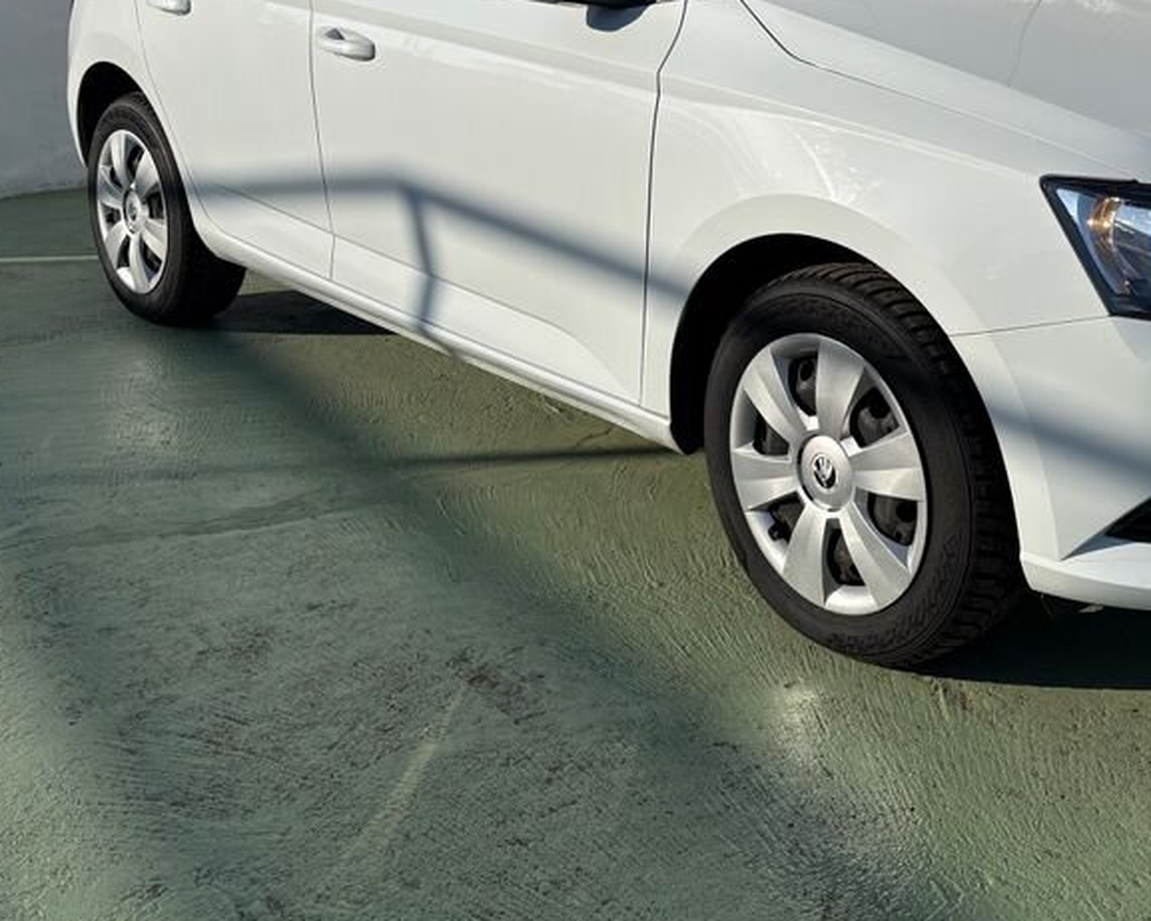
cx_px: 880
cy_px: 183
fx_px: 1533
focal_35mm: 45
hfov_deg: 39.9
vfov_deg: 32.5
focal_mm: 5.96
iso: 50
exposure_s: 1/8850
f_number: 1.6
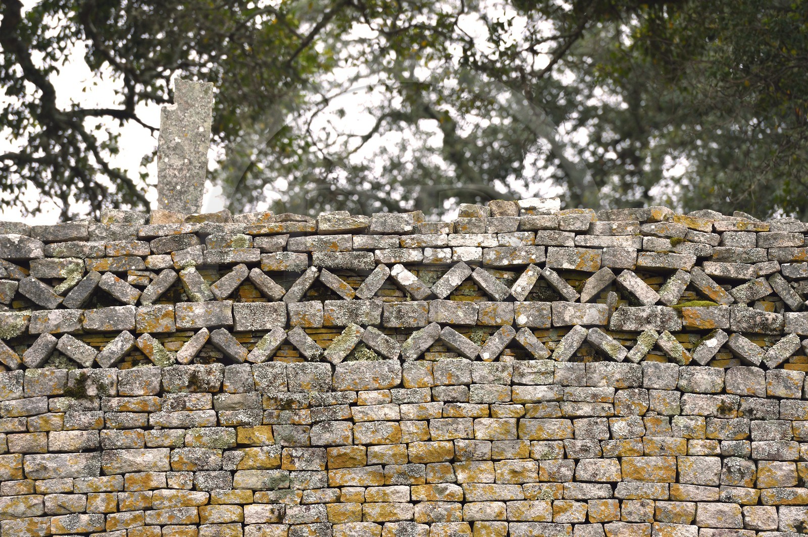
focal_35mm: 200
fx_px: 4485
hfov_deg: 10.3
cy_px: 268
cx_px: 404
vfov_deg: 6.9
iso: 400
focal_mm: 200
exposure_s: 1/200
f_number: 4
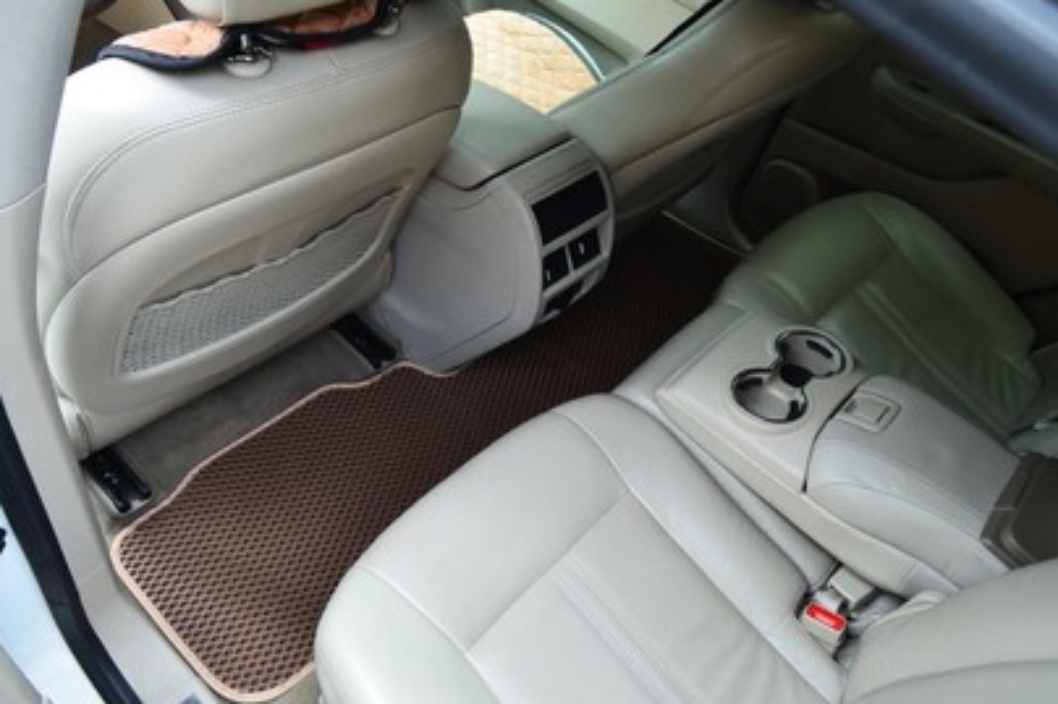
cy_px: 359
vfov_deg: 46.4
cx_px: 545
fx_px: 823
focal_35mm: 28
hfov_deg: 65.5
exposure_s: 1/30
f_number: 9
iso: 400
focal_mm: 18
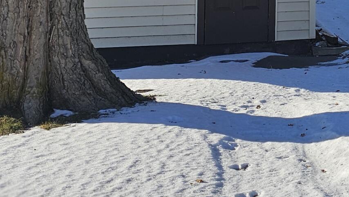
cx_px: 450
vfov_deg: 12.7
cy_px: -136
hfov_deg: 21.9
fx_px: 815
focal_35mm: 88
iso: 25
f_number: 1.7
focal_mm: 6.3
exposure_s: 1/2000
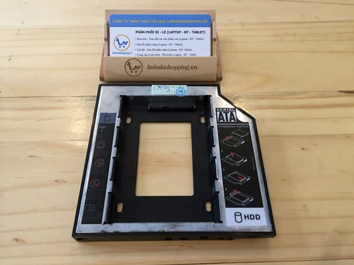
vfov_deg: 48.2
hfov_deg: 61.7
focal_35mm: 29
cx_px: 177
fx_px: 297
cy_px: 132
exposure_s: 1/33
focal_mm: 4.15
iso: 200
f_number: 2.2
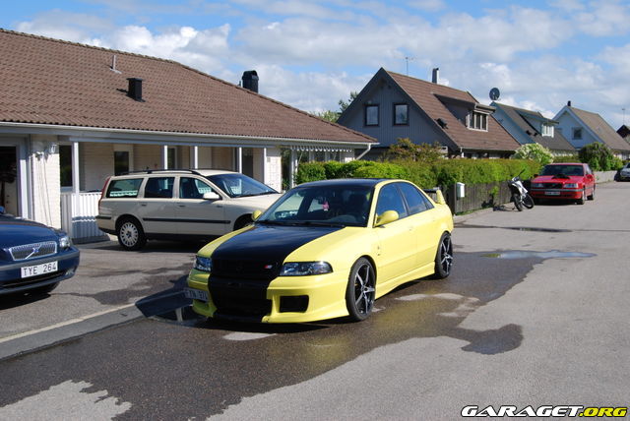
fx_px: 683
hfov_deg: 49.5
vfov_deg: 34.3
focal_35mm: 39
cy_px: 210
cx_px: 315
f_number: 8
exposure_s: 1/250
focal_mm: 26
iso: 100
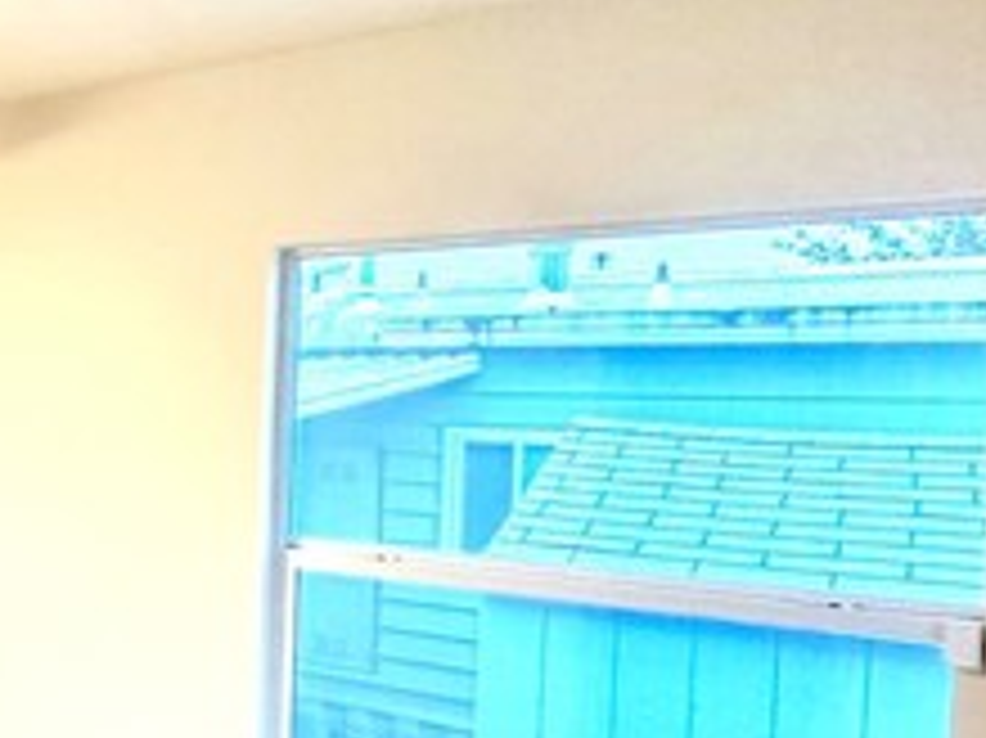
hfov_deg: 31.6
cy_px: 428
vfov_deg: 35.0
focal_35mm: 41
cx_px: -374
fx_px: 1167
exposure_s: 1/60
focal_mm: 2.22
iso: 400
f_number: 2.2
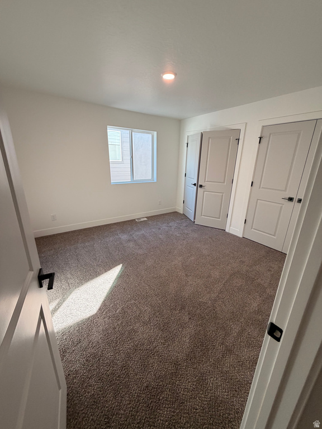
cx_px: 161
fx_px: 174
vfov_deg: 102.1
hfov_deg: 85.7
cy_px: 214
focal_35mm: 14
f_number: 2.2
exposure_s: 1/120
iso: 160
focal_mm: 2.22
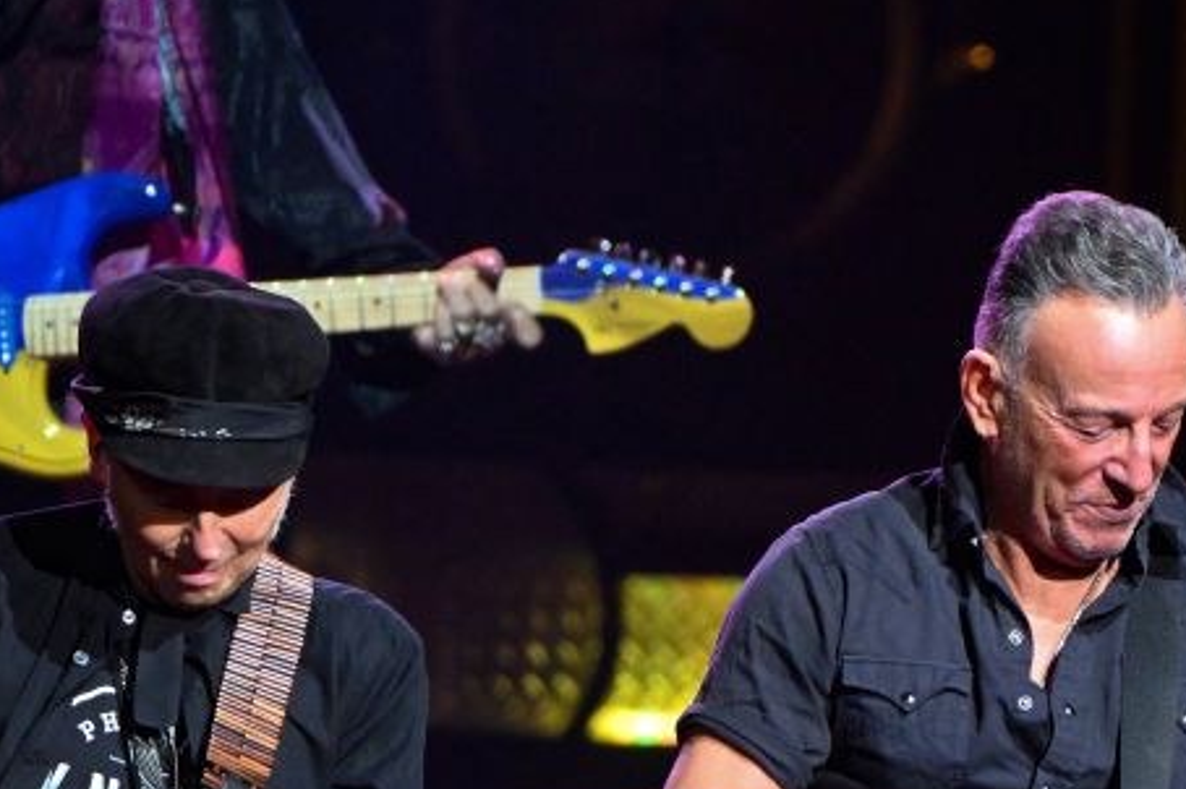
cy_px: 833
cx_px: 828
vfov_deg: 1.0
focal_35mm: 1388
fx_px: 45692
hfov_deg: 1.5
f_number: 5.6
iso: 3200
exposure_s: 1/320
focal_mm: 410
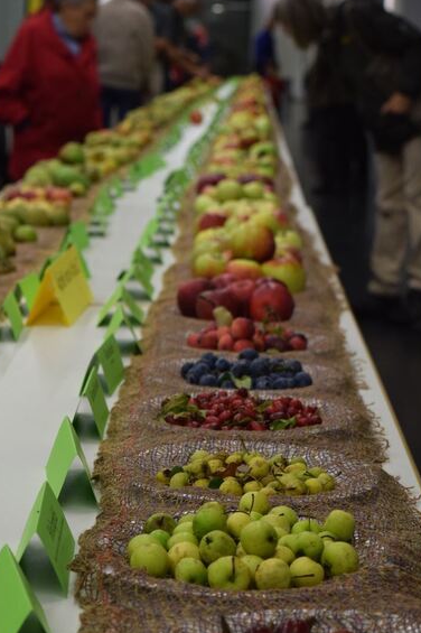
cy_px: 341
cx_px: 160
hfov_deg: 13.4
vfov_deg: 20.0
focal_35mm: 102
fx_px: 1791
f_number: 5.3
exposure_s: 1/60
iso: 500
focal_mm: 48
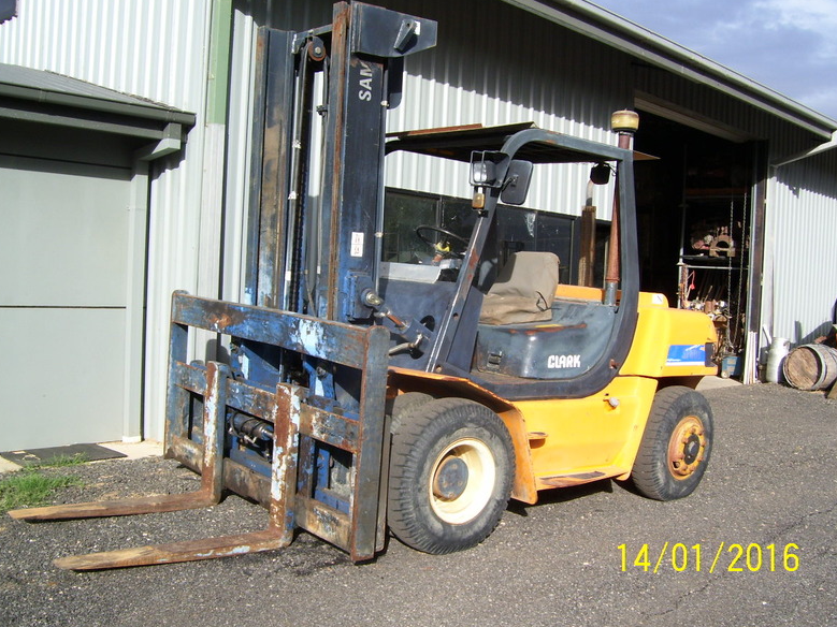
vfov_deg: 37.7
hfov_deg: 49.0
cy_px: 316
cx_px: 414
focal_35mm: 38
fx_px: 919
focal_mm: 6
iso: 80
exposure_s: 1/350
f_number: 4.8
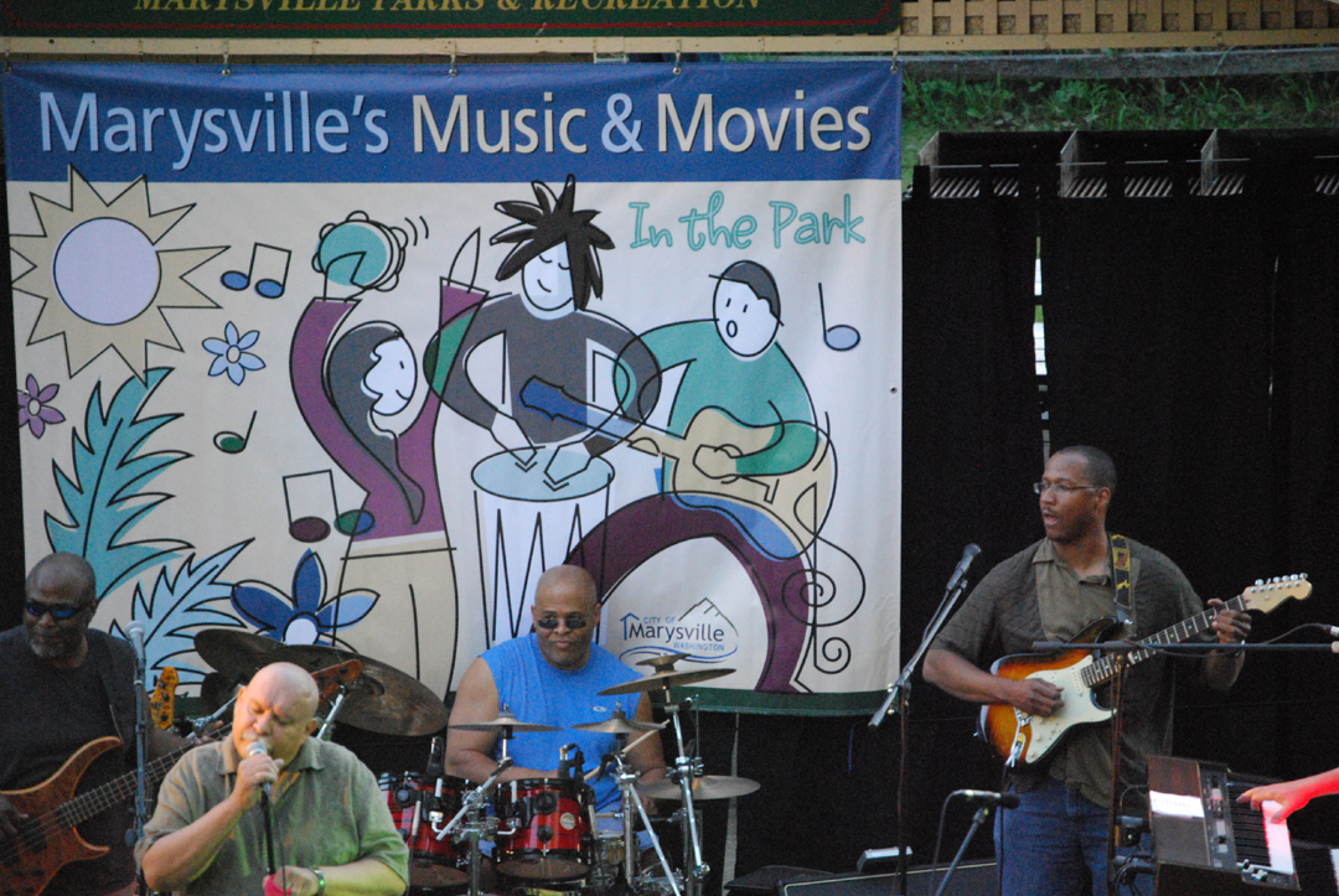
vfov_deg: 4.6
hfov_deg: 6.9
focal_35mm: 300
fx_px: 11172
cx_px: 670
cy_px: 448
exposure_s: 1/320
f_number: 5.6
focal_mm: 200
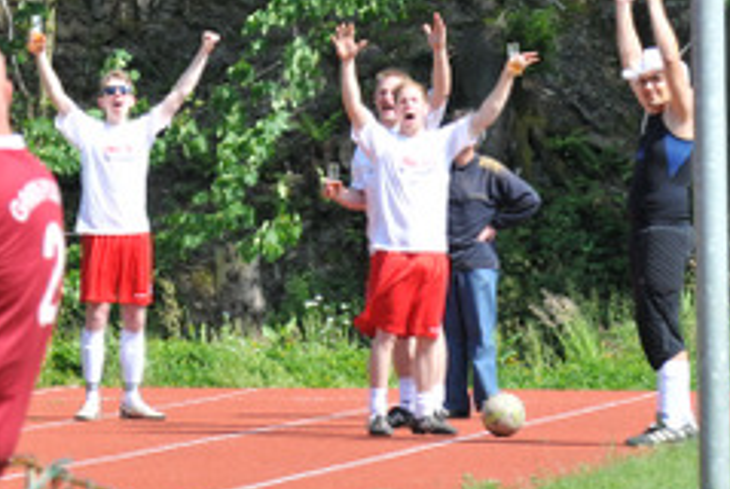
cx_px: 263
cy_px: 183
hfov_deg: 4.2
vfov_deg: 2.8
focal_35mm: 485
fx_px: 9848
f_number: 8
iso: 560
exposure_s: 1/640
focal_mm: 155
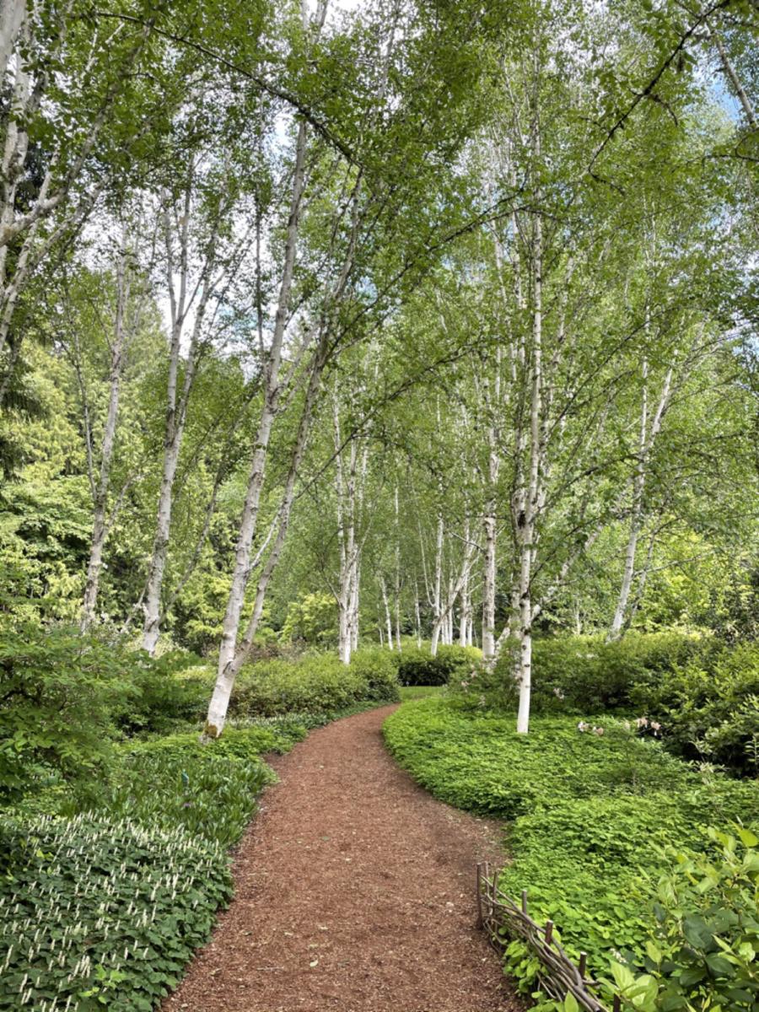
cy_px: 506
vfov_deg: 67.3
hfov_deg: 53.1
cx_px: 380
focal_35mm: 26
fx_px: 760
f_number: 1.6
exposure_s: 1/242
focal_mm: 4.2
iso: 32
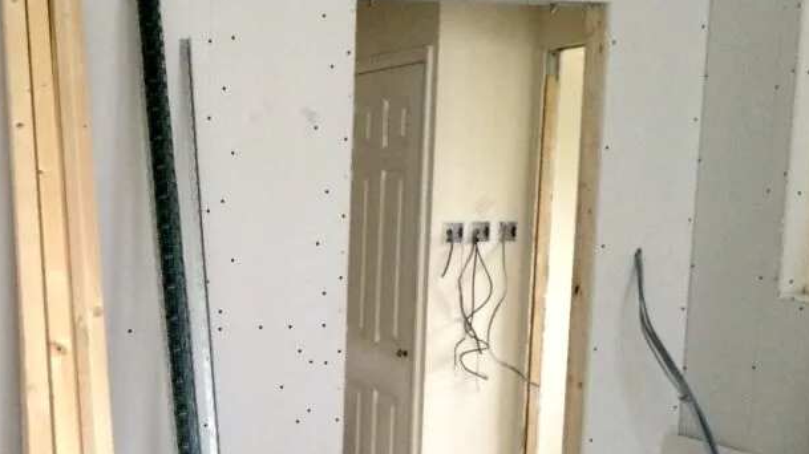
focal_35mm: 55
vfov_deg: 21.6
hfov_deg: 36.5
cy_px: 350
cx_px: 157
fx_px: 1179
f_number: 2.2
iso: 320
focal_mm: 4.12
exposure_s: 1/24
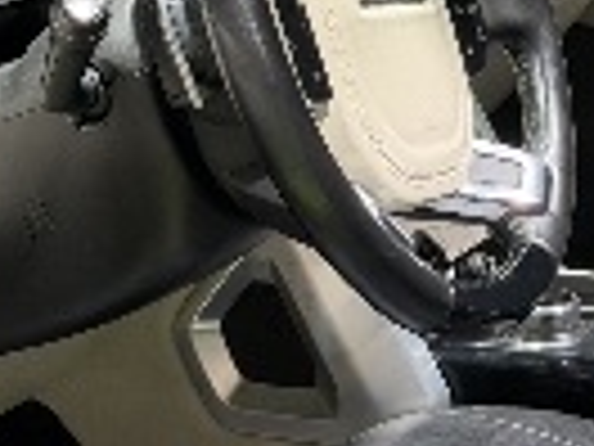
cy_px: 144
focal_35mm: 151
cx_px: 446
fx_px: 2591
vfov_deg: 9.8
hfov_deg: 13.0
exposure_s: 1/50
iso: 125
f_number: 1.78
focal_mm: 6.76
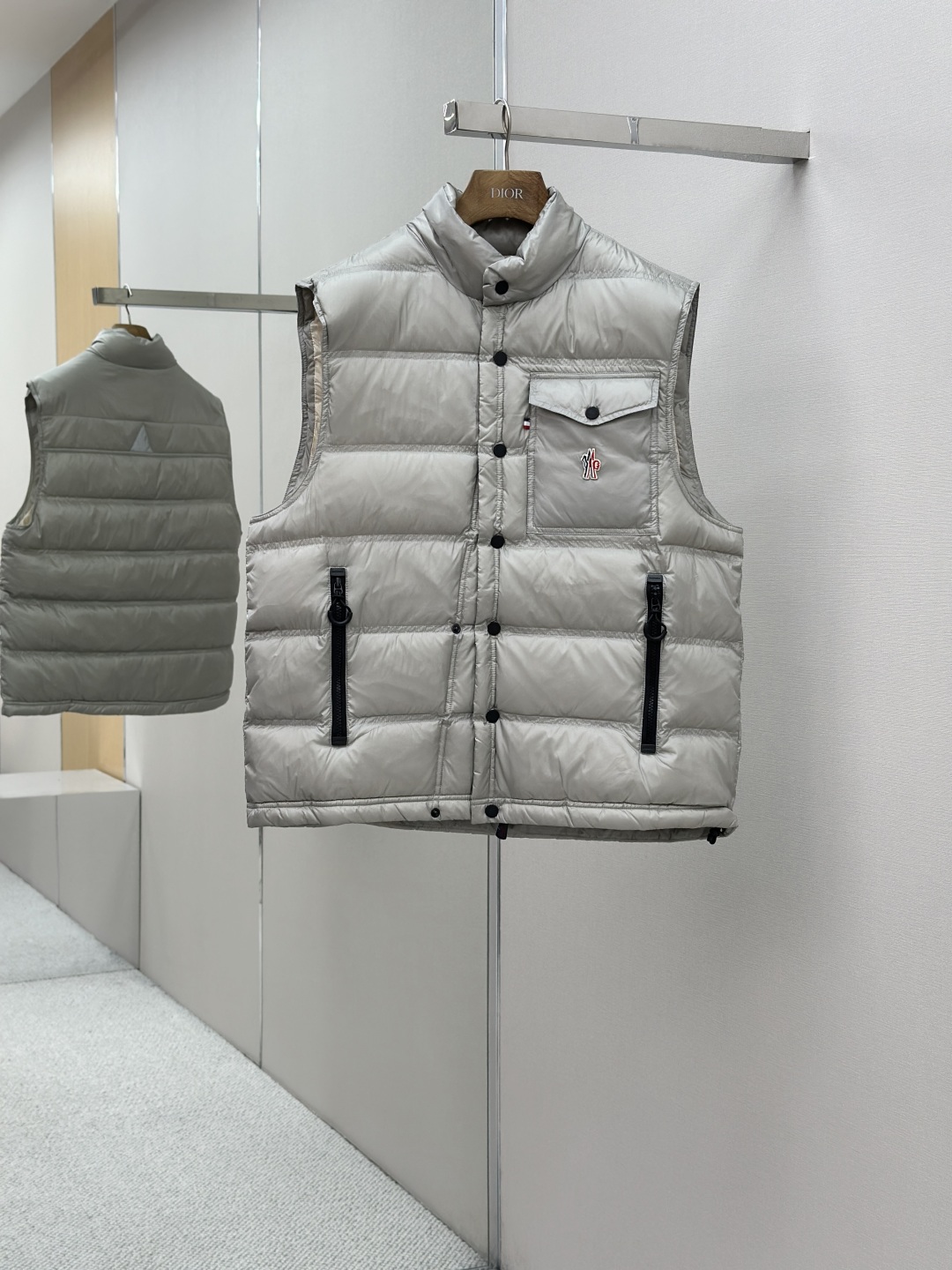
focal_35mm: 48
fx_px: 1760
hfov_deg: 30.3
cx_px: 476
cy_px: 635
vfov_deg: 39.7
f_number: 1.78
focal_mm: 6.86
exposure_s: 1/311
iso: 80
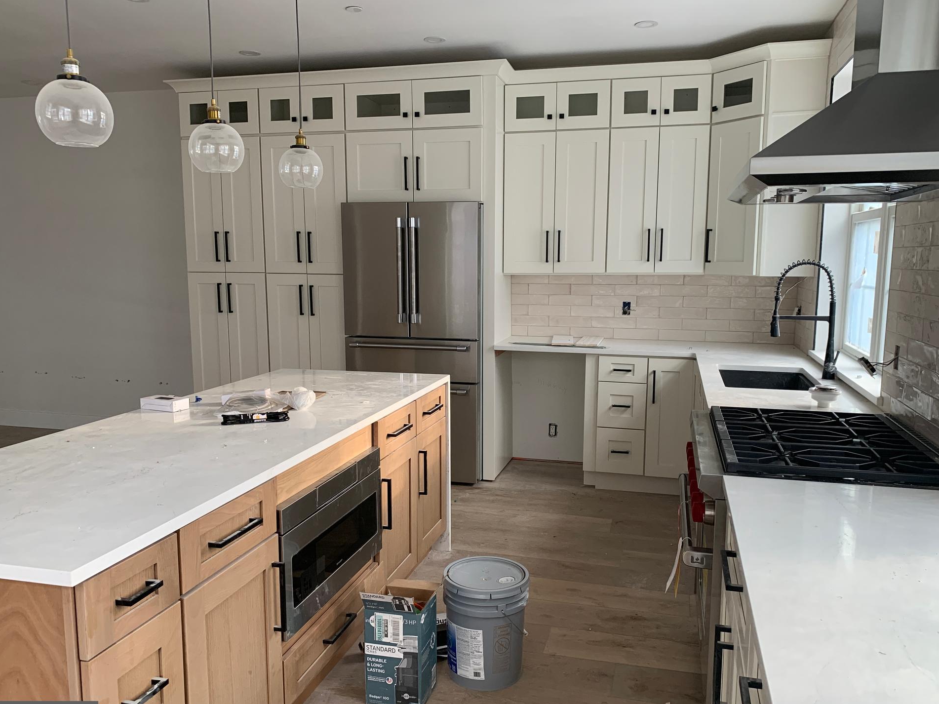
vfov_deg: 49.7
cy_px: 362
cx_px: 480
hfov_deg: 63.4
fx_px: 759
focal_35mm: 28
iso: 100
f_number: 1.8
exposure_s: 1/80
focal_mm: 4.25
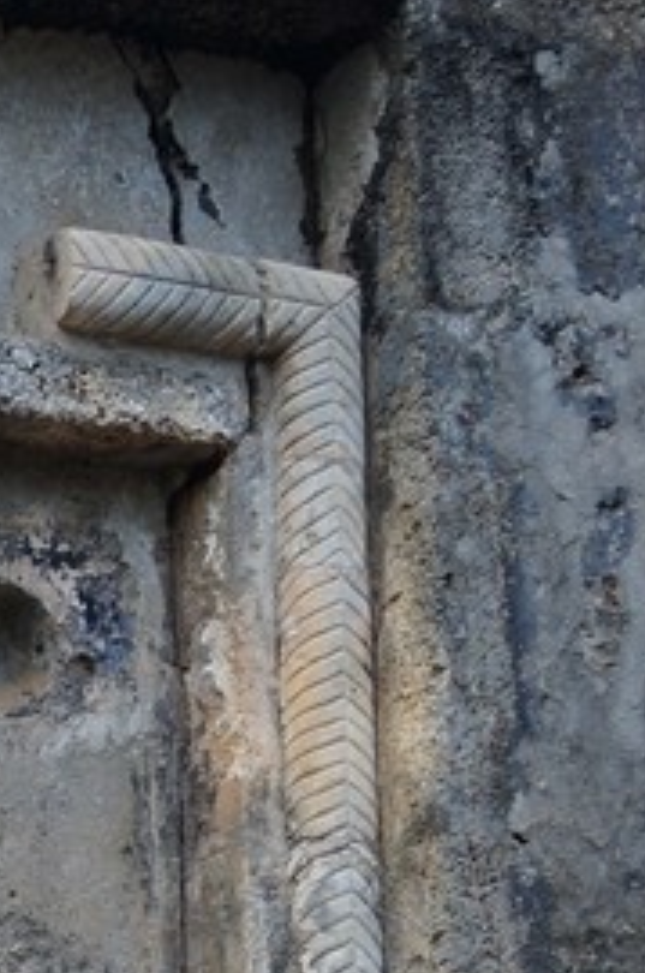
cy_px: 1460
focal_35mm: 127
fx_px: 3432
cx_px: -717
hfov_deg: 9.8
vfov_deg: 15.0
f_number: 4
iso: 100
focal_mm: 19
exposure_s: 1/100
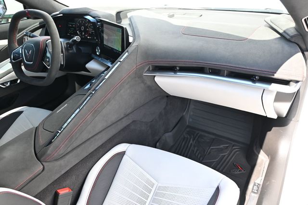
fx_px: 250
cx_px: 154
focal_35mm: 29
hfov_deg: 63.2
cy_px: 102
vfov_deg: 44.6
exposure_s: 1/160
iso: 400
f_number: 3.8
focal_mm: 19.5
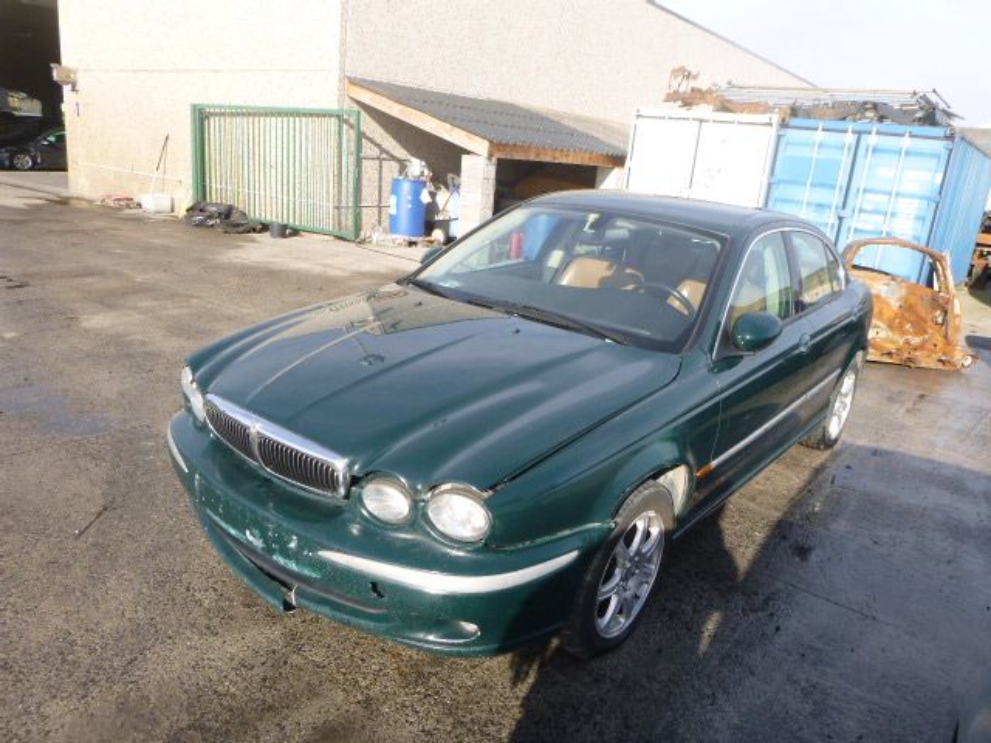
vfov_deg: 54.9
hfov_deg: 69.4
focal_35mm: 25
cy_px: 372
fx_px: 716
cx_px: 496
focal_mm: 4.5
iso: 100
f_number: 3.9
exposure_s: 1/250
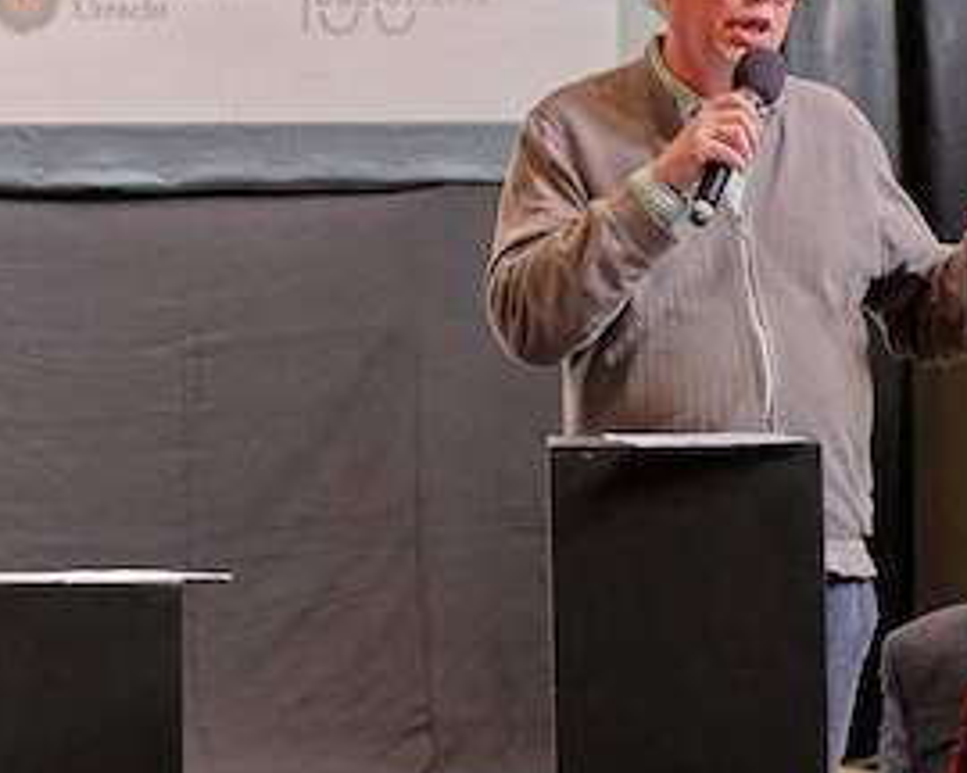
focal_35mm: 445
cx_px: 287
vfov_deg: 3.5
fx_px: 12736
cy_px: -55
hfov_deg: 4.3
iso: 500
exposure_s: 1/200
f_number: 2
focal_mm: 85
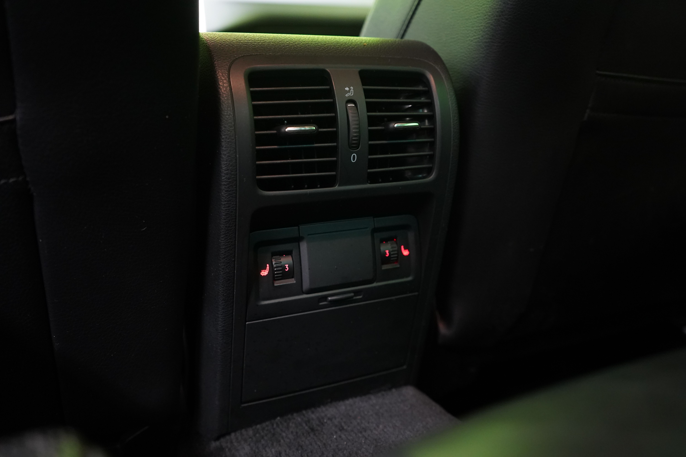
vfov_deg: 42.3
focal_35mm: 31
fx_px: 591
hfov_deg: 60.3
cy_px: 228
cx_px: 343
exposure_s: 1/25
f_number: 4.5
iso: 5000
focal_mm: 31
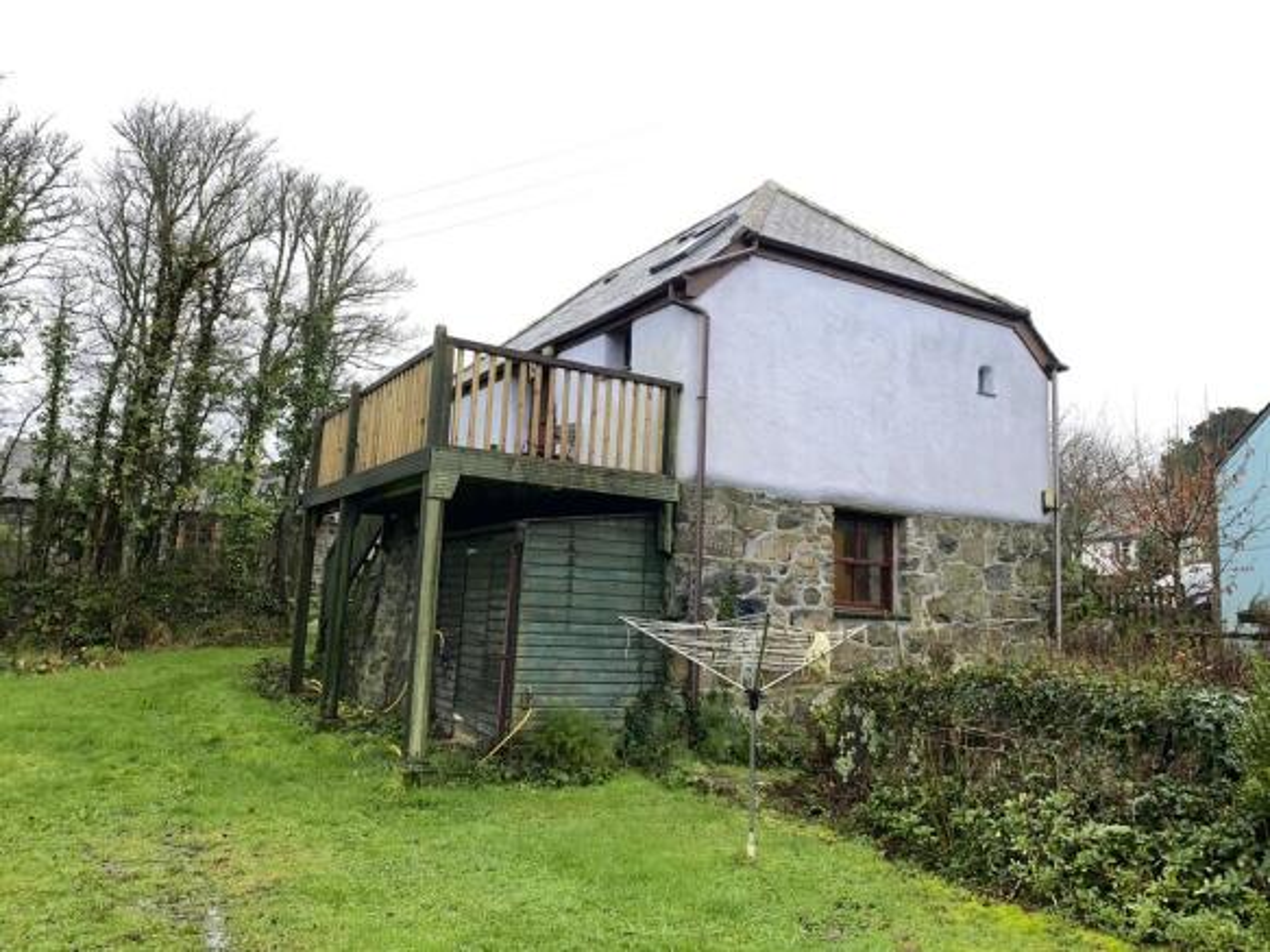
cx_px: 635
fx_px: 954
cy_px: 476
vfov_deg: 53.0
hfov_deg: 67.3
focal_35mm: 26
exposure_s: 1/130
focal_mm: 4.25
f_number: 1.8
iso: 64
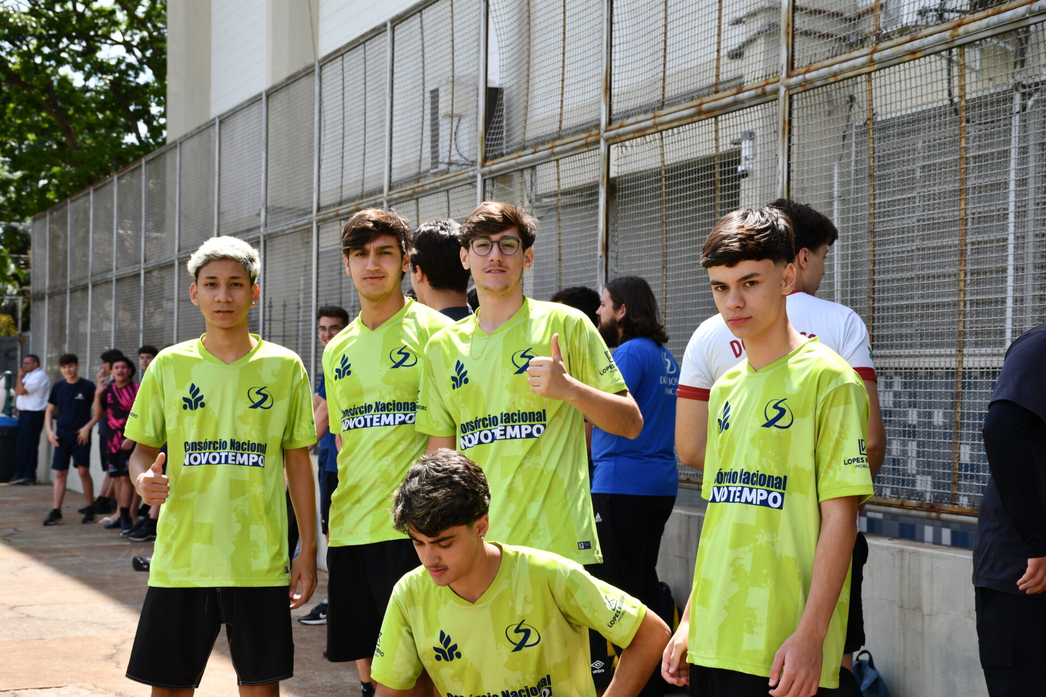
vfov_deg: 18.9
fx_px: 2092
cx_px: 523
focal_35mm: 72
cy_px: 348
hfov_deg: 28.1
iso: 200
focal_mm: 48
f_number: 8
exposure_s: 1/250
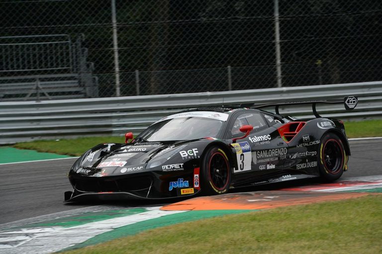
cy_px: 127
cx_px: 191
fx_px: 1751
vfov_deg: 8.3
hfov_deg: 12.5
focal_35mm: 165
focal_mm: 165
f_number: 10
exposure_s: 1/500
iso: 400
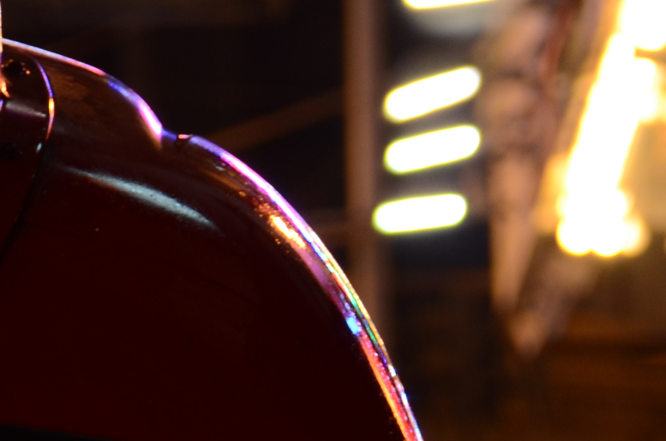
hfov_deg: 3.2
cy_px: -14
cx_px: -598
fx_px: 11942
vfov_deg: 2.1
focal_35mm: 647
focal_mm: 105
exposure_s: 1/10
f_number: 5.6
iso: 250
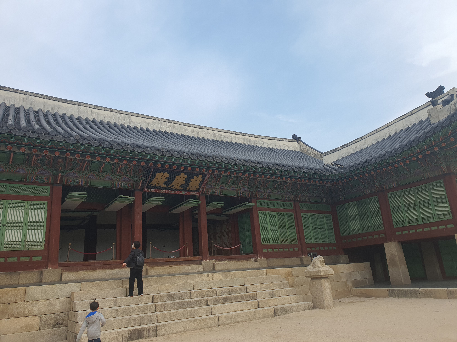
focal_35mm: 26
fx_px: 343
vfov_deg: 53.1
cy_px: 171
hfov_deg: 67.3
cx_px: 228
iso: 50
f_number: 2.4
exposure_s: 1/862
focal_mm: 4.3
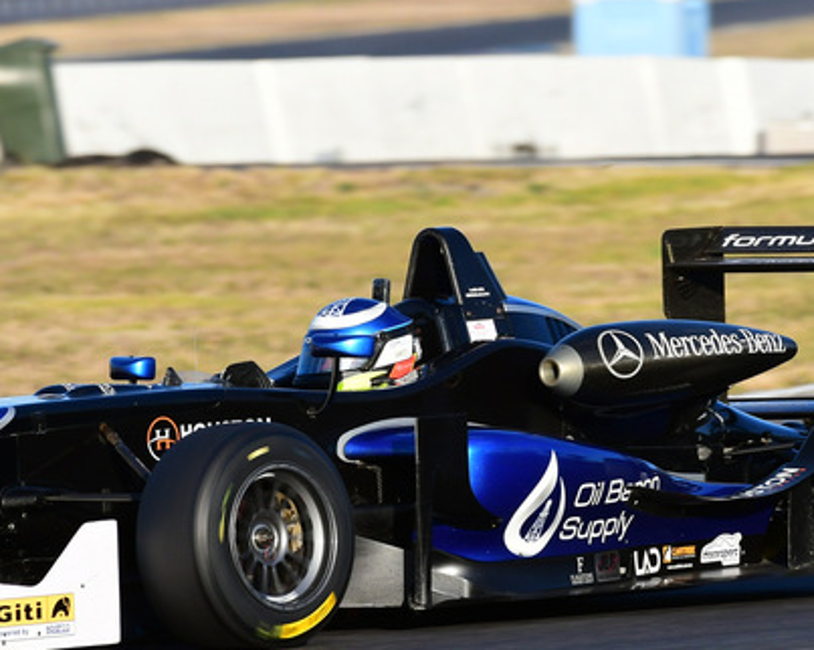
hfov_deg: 2.2
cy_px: 203
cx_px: 355
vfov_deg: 1.7
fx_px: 21551
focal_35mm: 895
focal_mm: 320
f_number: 9
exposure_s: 1/640
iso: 500
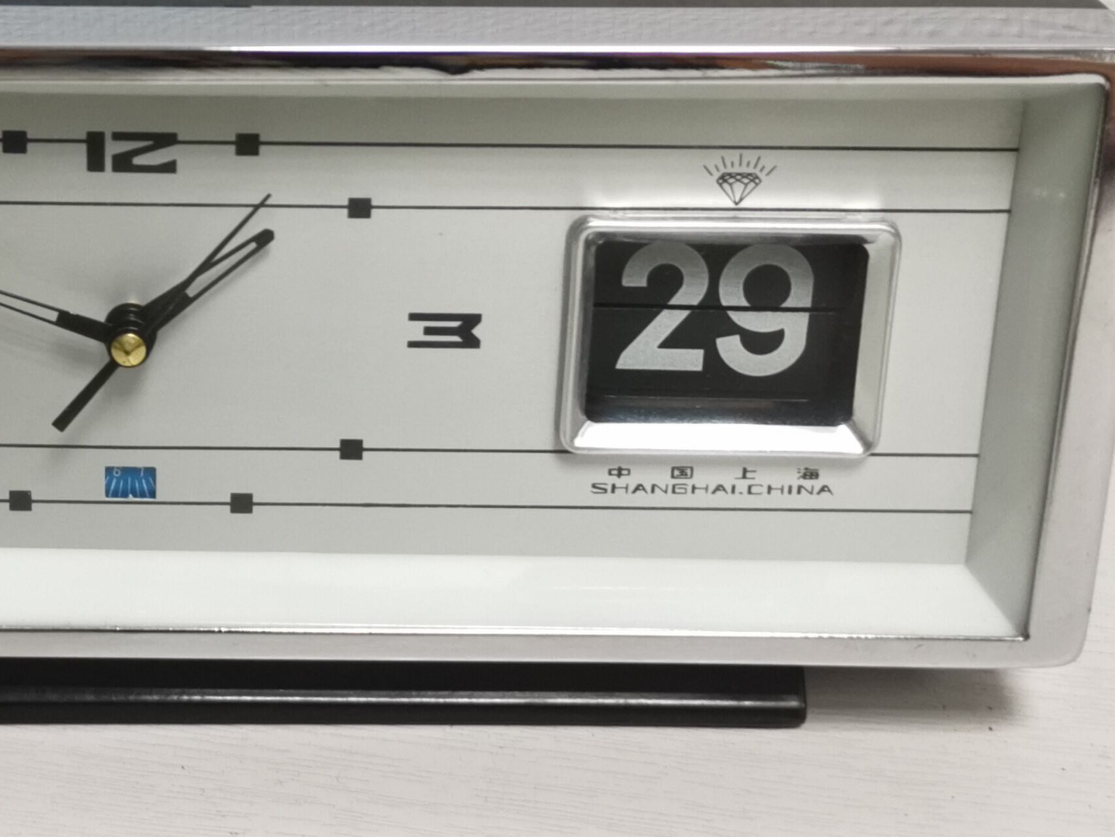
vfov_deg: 19.4
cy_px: 130
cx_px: 151
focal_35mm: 75
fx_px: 2416
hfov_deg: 25.3
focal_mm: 5.58
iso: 125
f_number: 1.8
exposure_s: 1/50
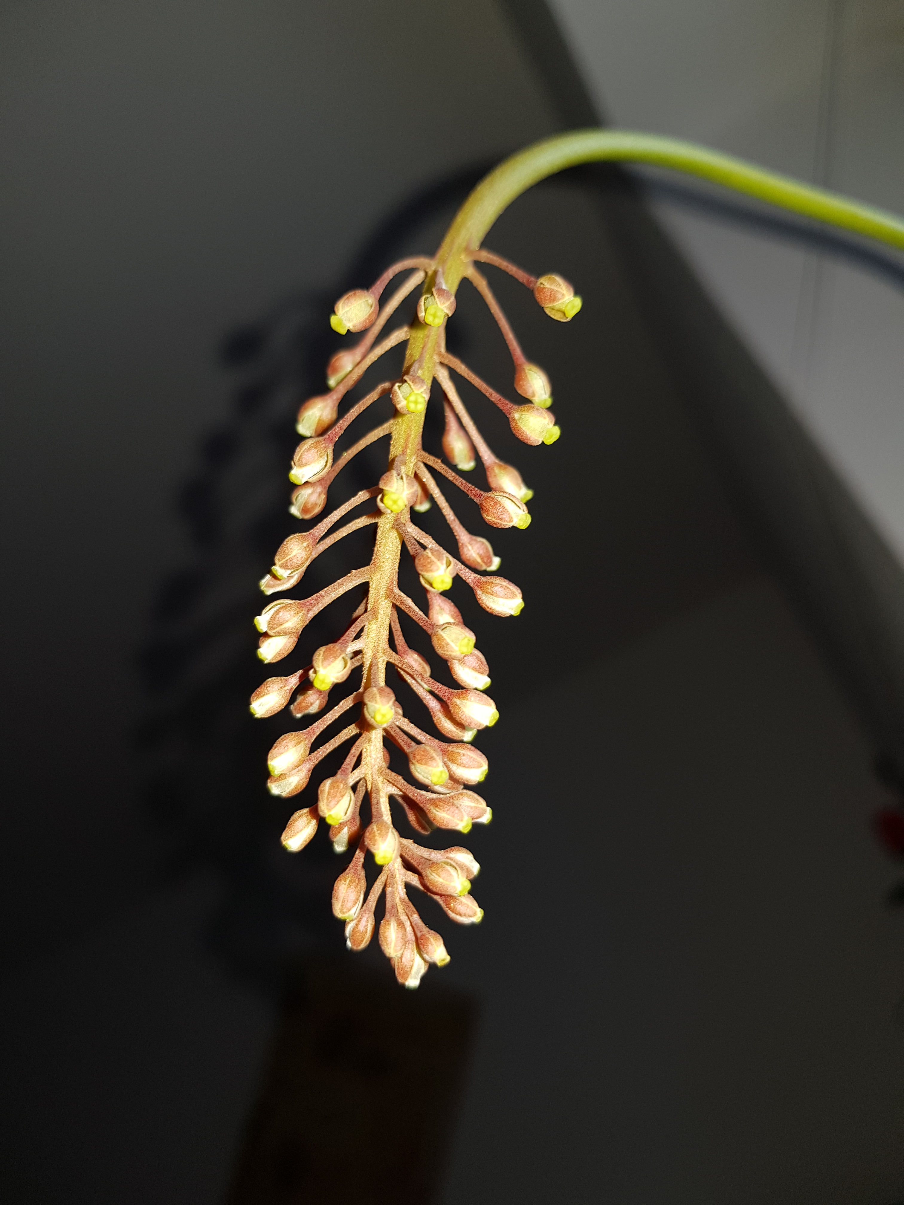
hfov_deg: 53.1
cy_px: 602
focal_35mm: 26
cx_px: 452
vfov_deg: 67.3
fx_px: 905
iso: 40
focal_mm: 4.2
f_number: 1.7
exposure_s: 1/118
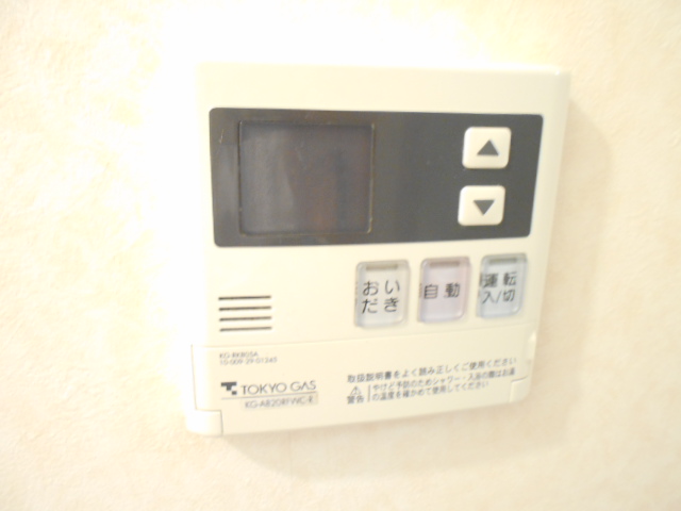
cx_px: 340
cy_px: 256
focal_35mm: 26
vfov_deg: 53.1
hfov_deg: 67.3
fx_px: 511
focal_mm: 4.6
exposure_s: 1/8
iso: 400
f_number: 3.2
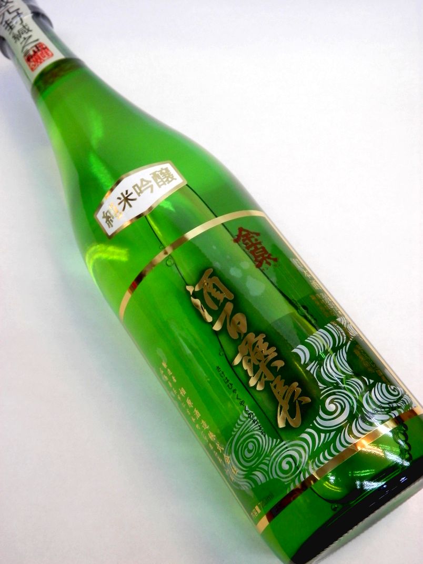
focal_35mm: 45
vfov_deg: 42.1
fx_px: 733
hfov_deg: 32.2
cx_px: 212
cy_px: 282
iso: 200
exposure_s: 1/40
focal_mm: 8
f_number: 3.8
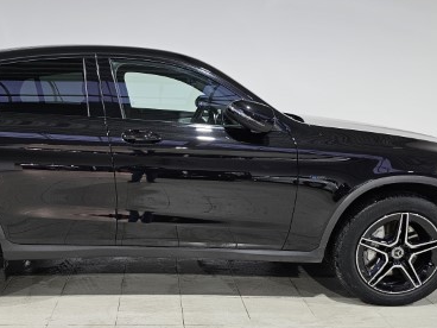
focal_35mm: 40
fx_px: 505
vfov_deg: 35.7
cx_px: 146
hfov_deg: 46.1
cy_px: 213
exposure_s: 1/180
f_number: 1.7
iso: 250
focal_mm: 6.3
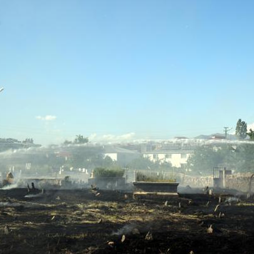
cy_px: 128
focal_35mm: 85
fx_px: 706
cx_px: 189
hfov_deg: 20.3
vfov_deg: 20.4
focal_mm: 44
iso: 200
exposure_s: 1/400
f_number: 10
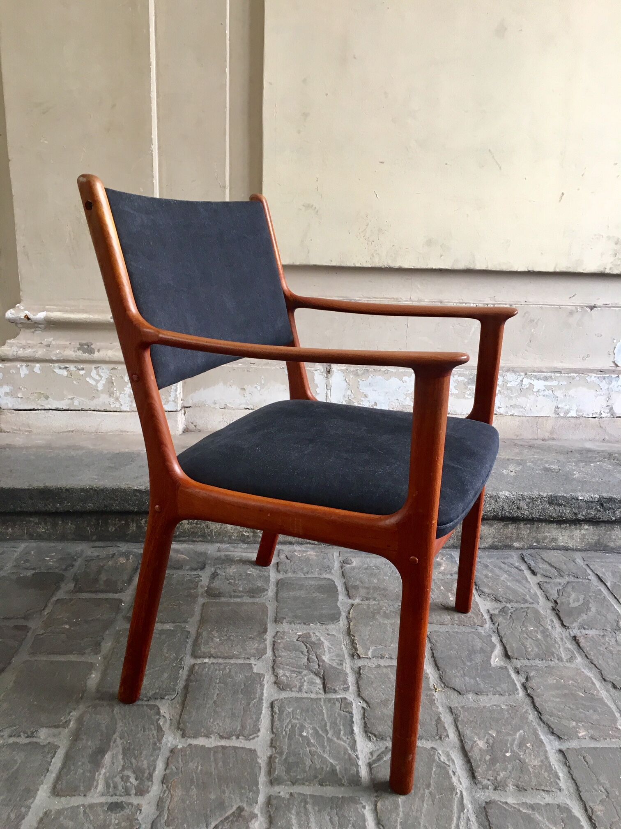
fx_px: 694
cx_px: 310
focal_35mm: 29
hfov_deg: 48.2
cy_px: 414
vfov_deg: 61.7
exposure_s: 1/33
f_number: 2.2
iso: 40
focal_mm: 4.15
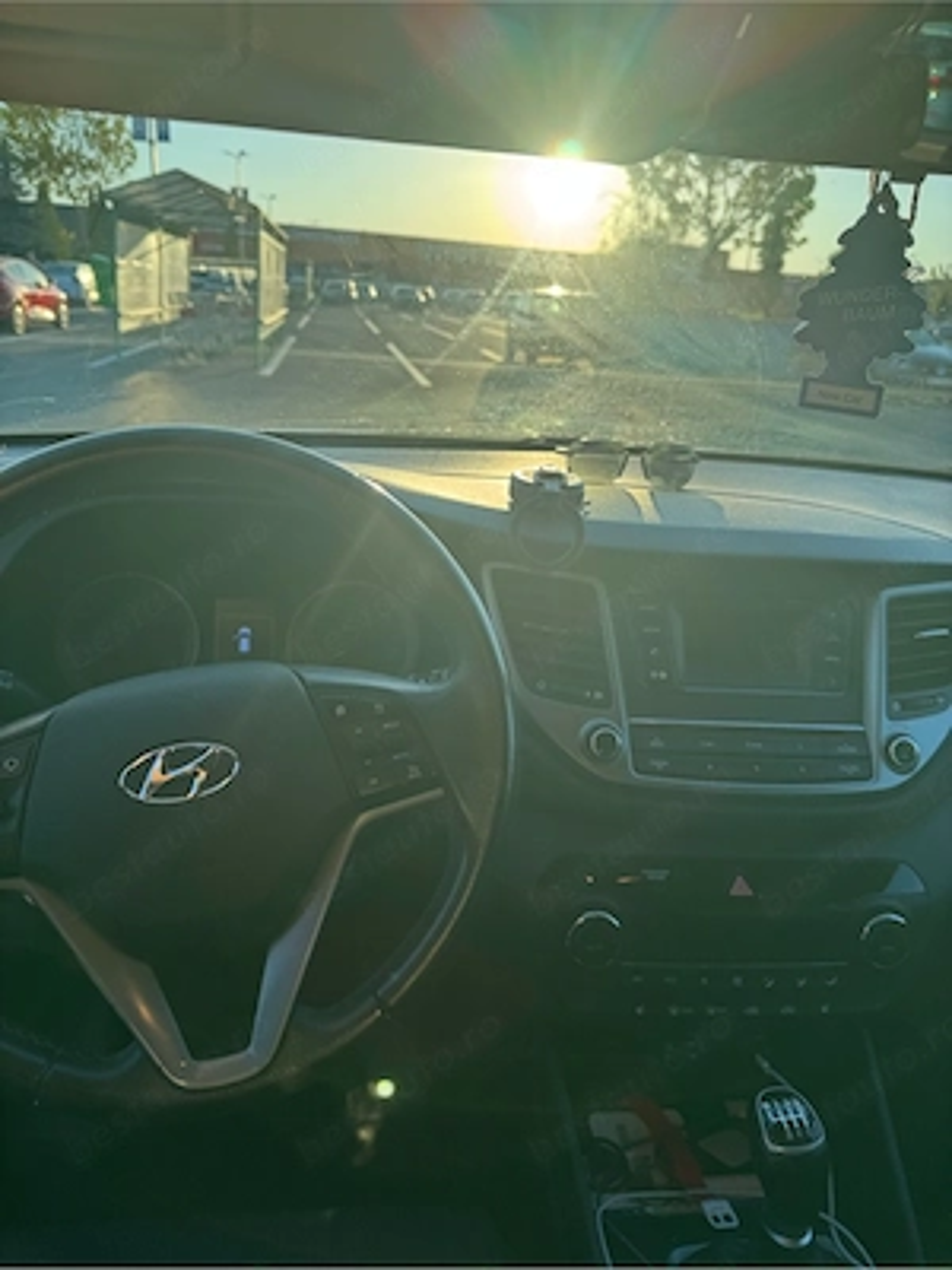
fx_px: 880
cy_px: 635
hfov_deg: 56.8
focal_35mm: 24
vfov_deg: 71.6
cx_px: 476
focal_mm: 6.76
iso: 80
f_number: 1.78
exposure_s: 1/1215
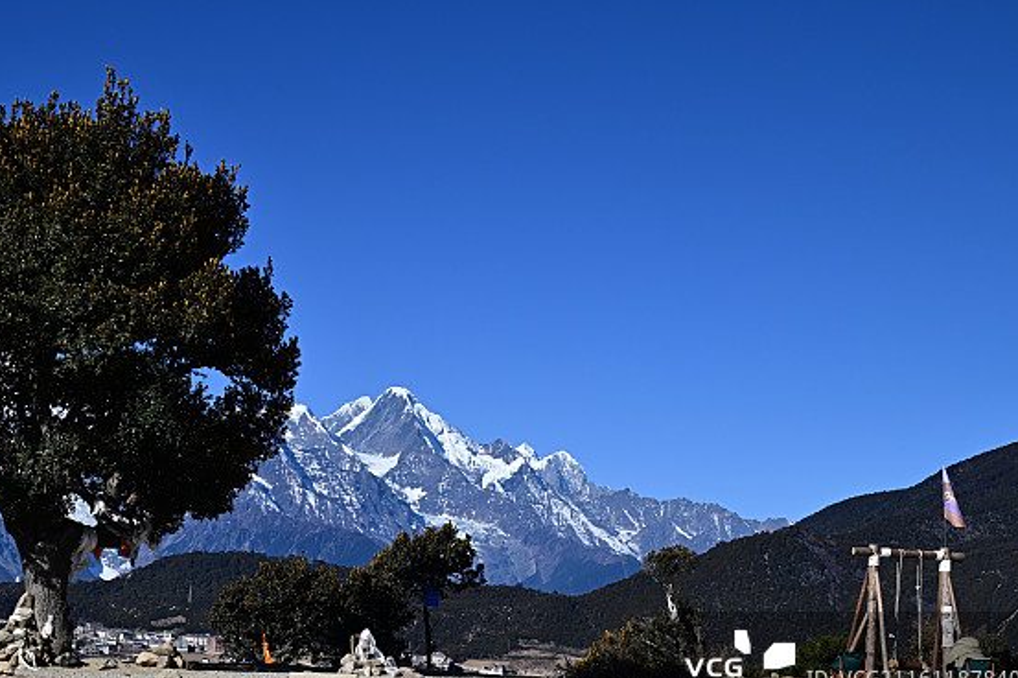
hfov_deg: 29.4
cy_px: 443
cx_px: 331
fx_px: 1922
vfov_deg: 19.9
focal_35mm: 68
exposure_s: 1/500
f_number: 8
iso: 100
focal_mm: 47
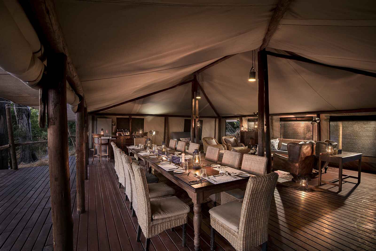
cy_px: 126
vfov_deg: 73.8
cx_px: 188
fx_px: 167
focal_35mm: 16
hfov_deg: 96.7
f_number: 8
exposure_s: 8
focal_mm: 16
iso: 200
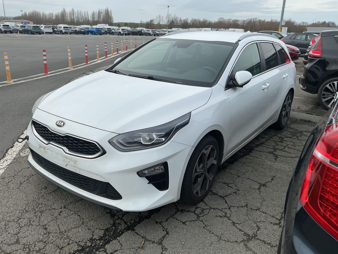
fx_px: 283
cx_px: 169
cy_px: 127
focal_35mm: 29
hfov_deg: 61.7
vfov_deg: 48.2
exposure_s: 1/770
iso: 25
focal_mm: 3
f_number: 1.8
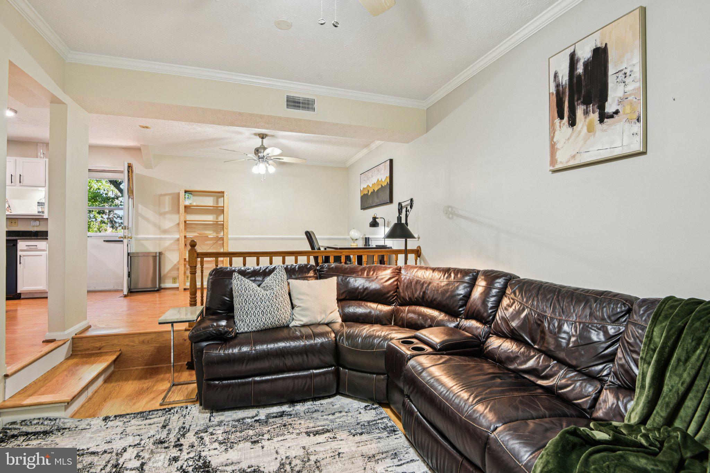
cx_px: 355
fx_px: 316
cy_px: 236
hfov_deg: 96.7
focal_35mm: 16
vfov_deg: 73.7
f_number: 8
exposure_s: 1/5
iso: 400
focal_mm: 16
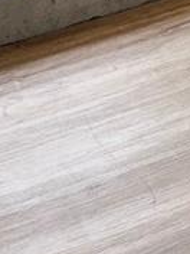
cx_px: 475
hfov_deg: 7.7
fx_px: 1295
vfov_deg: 8.9
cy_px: -530
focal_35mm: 177
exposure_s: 1/253
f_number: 1.5
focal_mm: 5.7
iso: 40
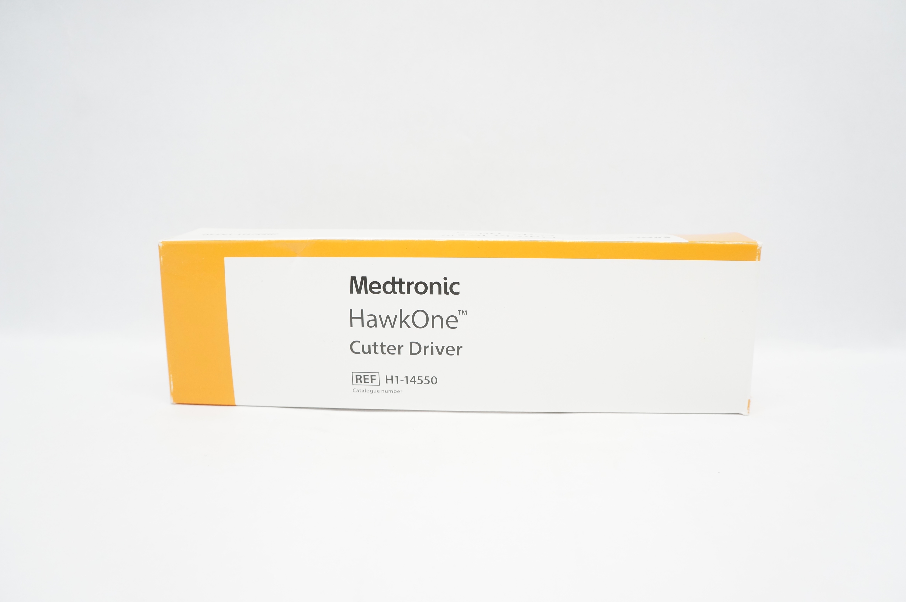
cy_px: 301
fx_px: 679
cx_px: 453
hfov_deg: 67.4
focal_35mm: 27
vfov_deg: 47.8
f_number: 6.3
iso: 800
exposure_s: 1/60
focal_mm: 18
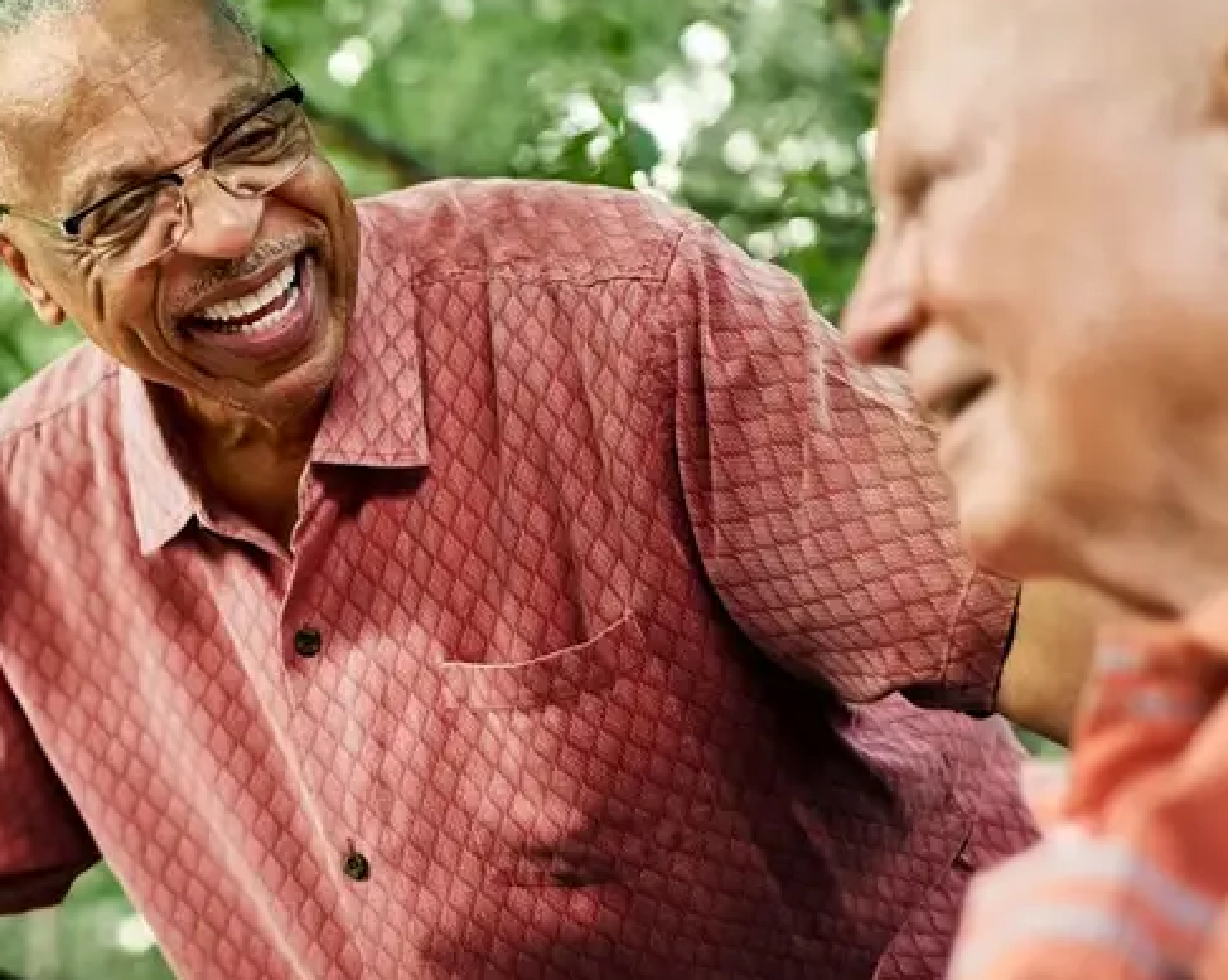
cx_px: 73
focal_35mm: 81
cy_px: 610
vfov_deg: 18.9
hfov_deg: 22.9
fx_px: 2942
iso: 500
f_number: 1.8
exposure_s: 1/320
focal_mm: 35
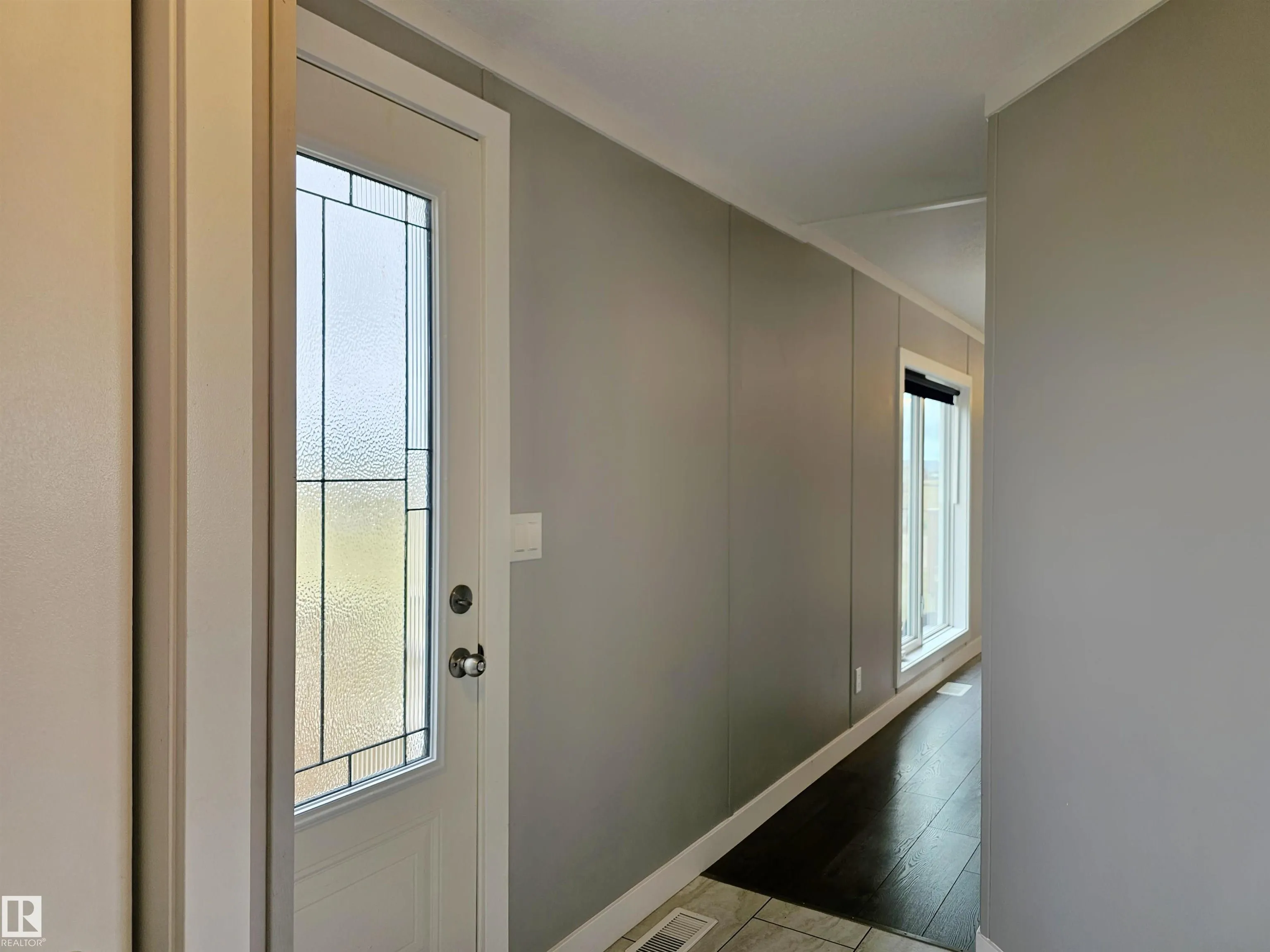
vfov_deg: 58.9
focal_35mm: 23
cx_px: 635
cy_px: 476
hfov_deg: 73.9
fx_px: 844
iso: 50
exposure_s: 1/120
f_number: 1.7
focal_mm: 6.3
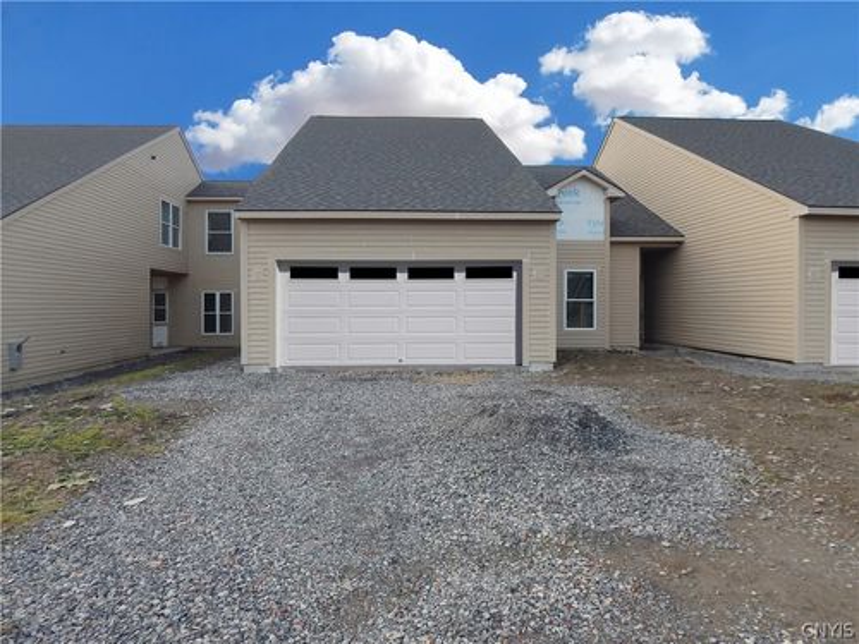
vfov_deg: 58.9
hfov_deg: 73.9
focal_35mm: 23
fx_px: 571
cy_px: 322
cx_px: 430
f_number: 3
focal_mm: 4
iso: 125
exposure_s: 1/400
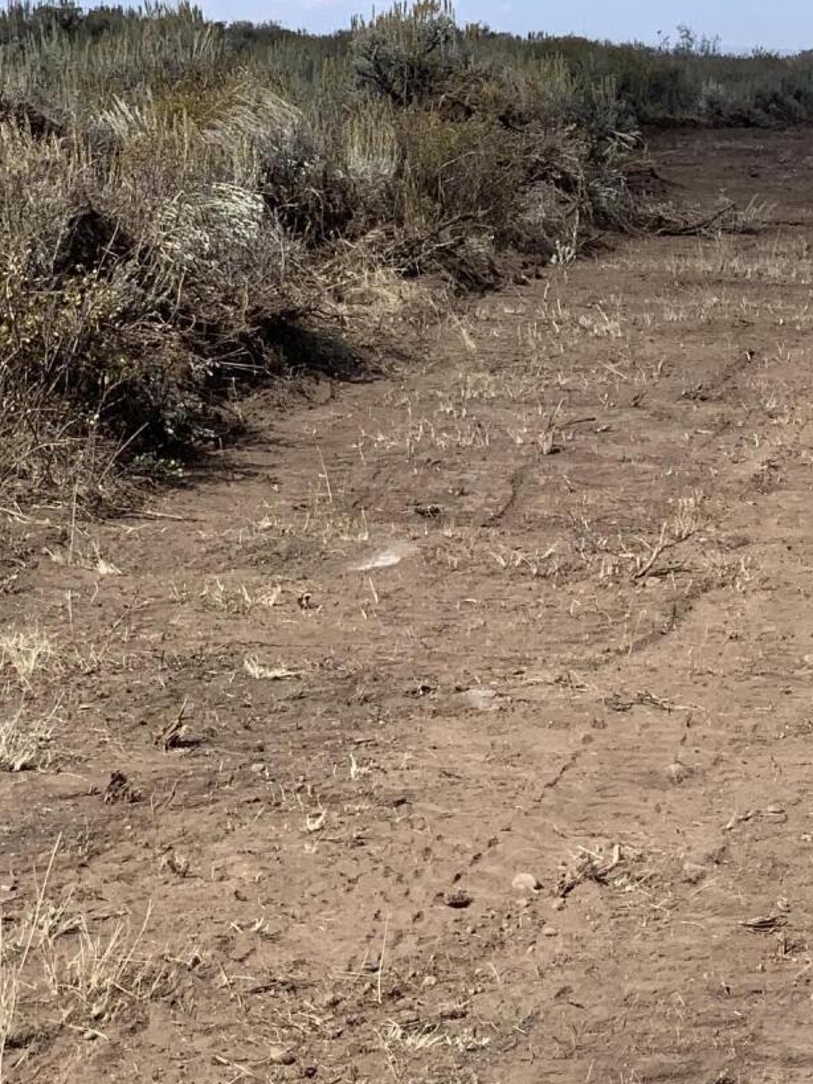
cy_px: 590
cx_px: 912
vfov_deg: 15.5
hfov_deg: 11.5
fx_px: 3978
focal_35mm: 127
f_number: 2.4
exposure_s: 1/1199
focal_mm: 6
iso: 16
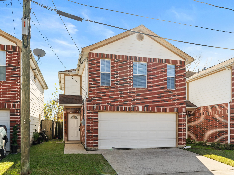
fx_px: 203
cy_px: 88
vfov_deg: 46.8
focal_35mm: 30
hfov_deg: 59.9
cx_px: 123
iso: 100
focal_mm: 18
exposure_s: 1/20
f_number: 8
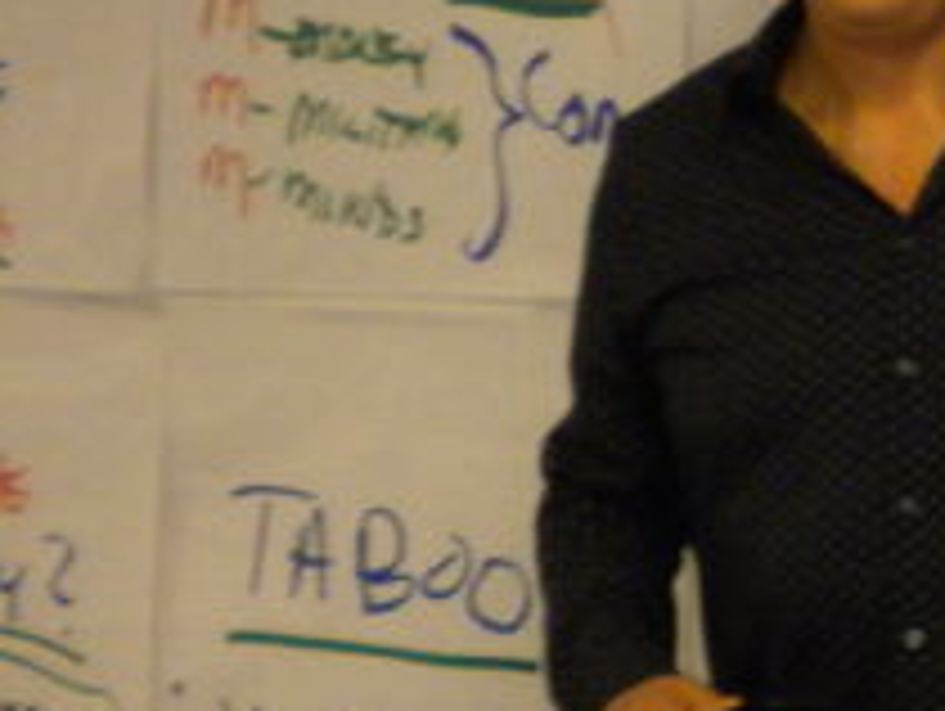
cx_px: 1292
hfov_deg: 14.6
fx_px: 3498
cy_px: 382
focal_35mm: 128
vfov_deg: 11.6
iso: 380
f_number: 3.1
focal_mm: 6.3
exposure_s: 1/62
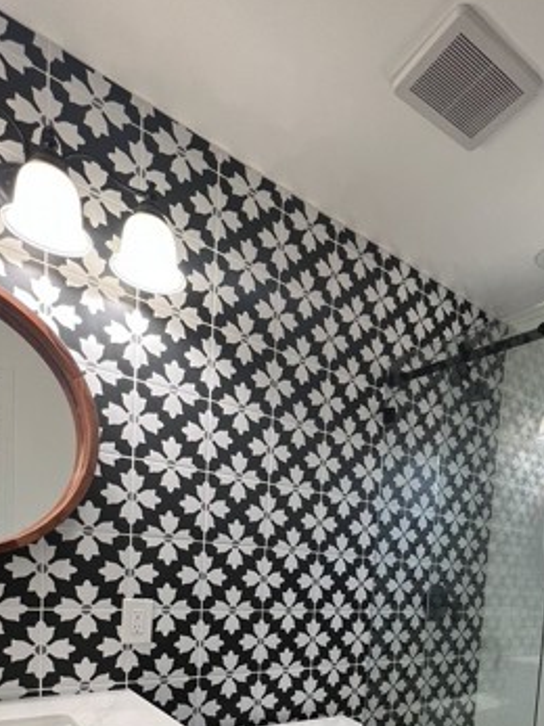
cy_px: 621
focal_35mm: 24
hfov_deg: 54.9
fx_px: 503
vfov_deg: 62.7
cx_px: 387
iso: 125
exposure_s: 1/120
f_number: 1.8
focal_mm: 1.57
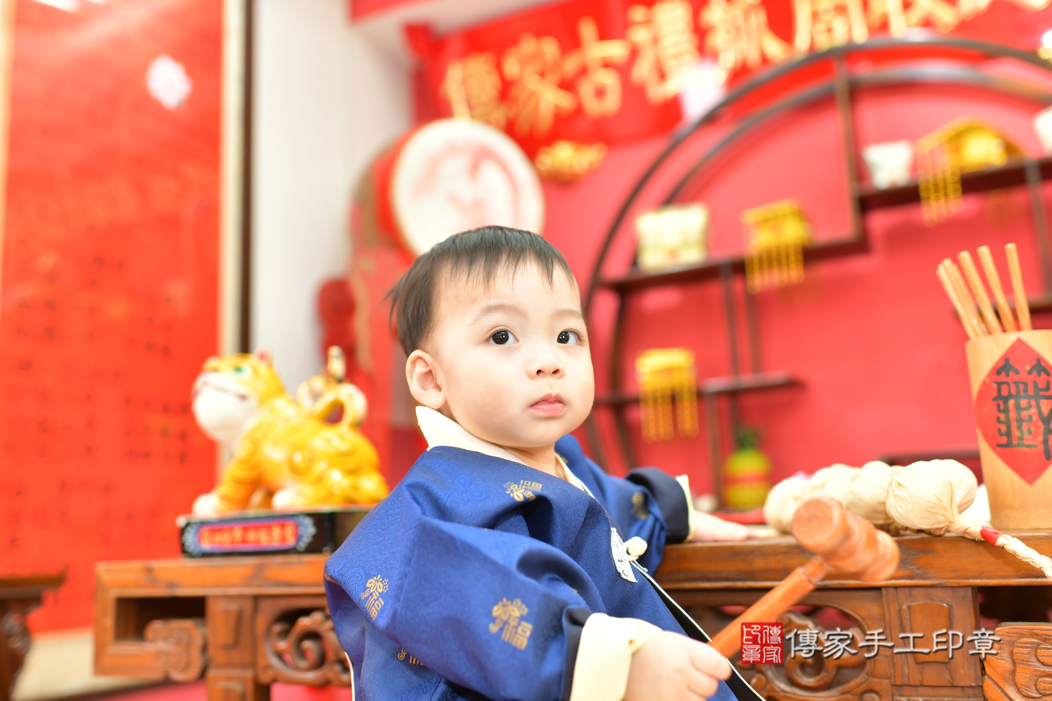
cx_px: 526
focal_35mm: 35
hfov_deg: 54.4
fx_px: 1023
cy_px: 350
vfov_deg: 37.9
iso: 400
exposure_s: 1/250
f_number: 2.8
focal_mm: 35
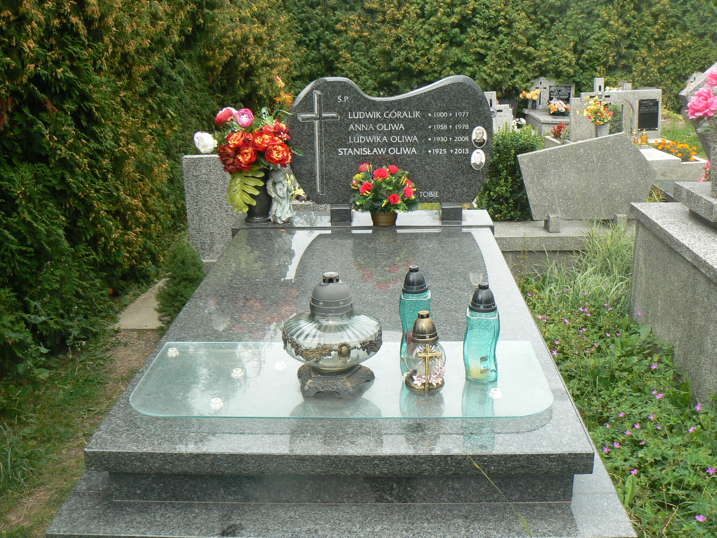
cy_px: 269
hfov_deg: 51.4
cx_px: 358
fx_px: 746
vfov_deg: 39.7
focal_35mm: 36
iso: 80
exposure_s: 1/100
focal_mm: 6
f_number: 5.6
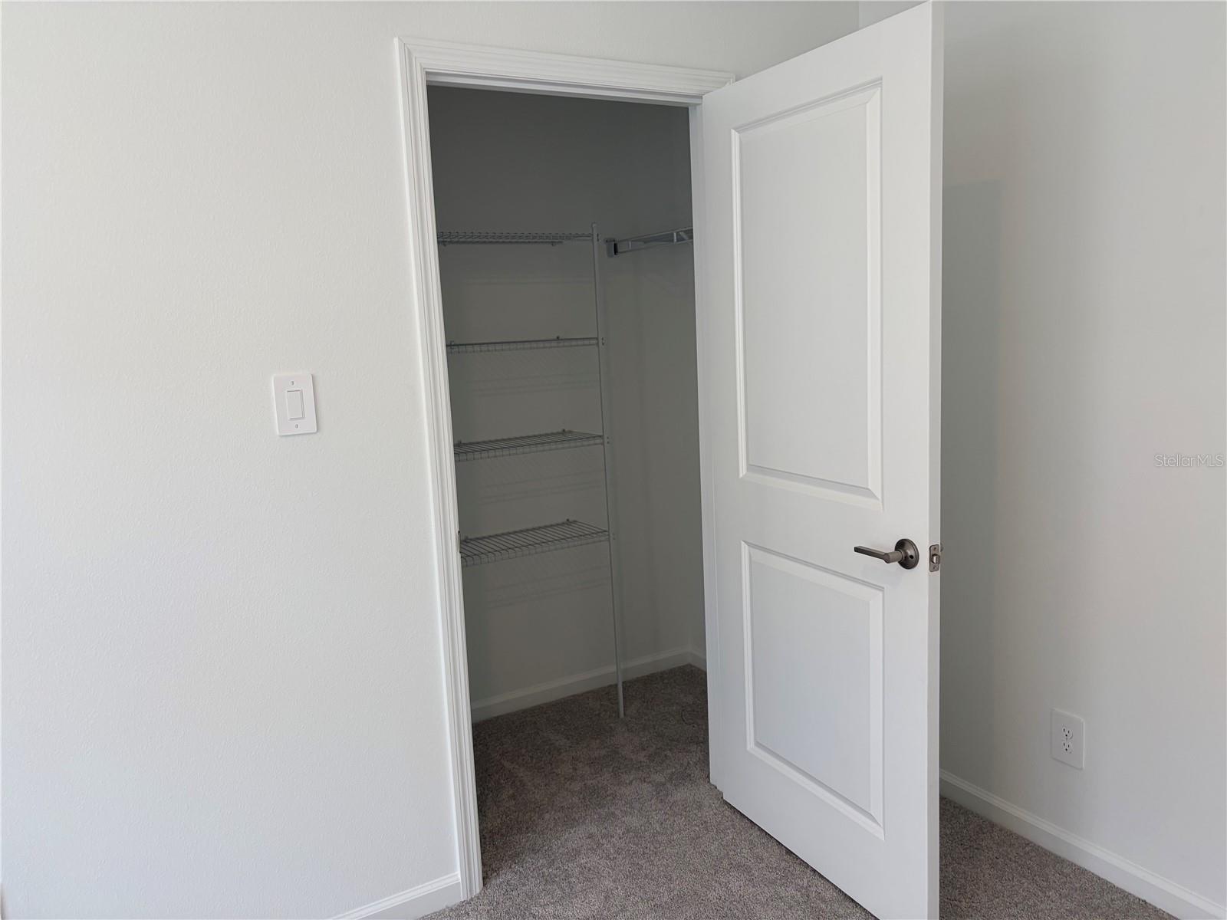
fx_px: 922
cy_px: 460
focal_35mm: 26
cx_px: 614
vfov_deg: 53.1
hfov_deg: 67.3
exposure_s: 1/120
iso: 64
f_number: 1.6
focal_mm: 5.96
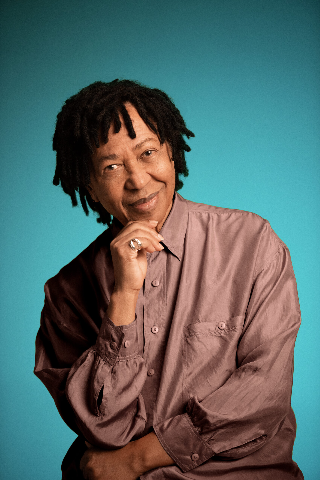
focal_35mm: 175
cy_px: 240
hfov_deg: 7.9
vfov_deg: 11.7
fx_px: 2331
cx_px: 160
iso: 1250
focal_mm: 175
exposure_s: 1/125
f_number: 2.8
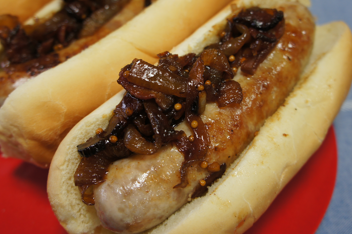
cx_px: 166
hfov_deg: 45.7
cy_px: 88
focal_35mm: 43
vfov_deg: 31.3
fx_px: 417
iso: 250
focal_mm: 21
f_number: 4
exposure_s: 1/40
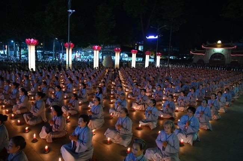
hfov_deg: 73.8
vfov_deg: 53.0
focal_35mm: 24
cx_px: 122
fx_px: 162
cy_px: 80
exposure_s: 1/40
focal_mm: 24
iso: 4000
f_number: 4
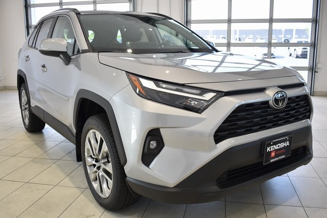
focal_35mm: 33
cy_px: 109
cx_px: 164
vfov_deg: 40.0
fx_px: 300
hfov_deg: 57.2
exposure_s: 1/50
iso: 100
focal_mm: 22
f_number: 3.8
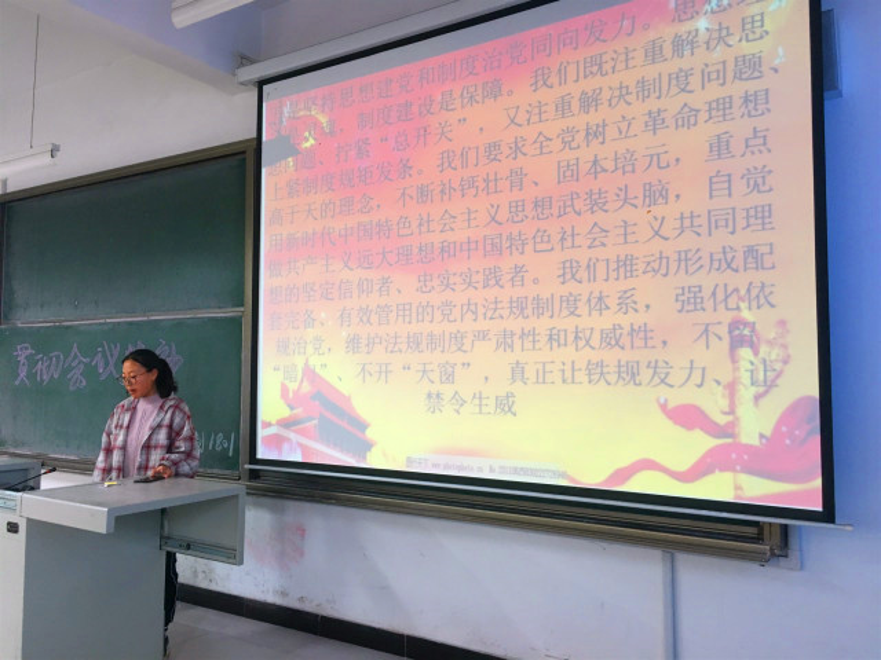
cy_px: 330
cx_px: 440
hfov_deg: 61.7
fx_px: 738
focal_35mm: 29
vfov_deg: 48.2
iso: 125
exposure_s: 1/33
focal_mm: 4.15
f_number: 2.2
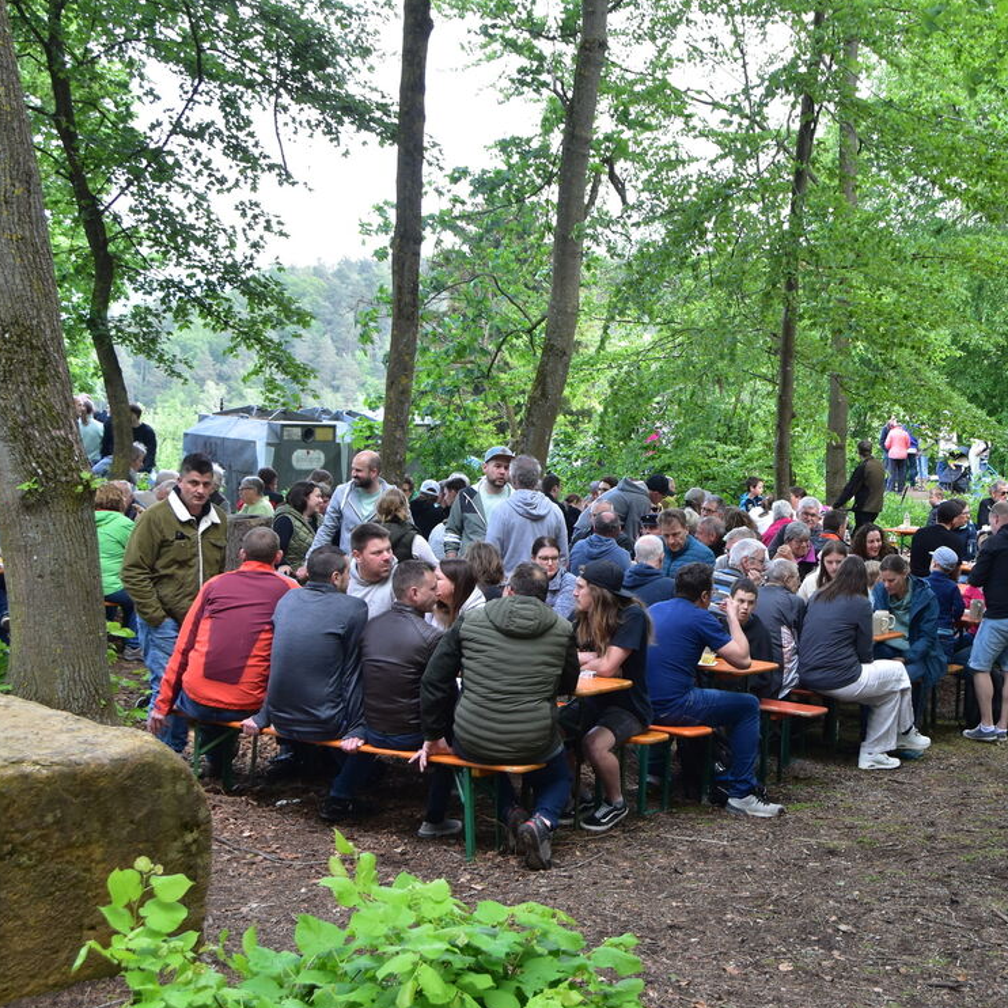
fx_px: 1835
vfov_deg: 30.7
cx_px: 759
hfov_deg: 30.2
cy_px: 524
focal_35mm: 56
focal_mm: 27
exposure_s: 1/125
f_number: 5.6
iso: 400
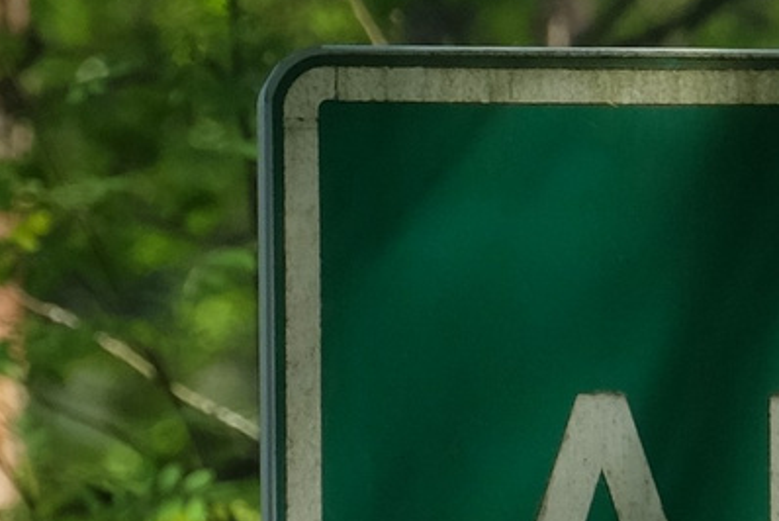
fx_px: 44109
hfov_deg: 1.0
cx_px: 1049
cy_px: 1157
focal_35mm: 2037
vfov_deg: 0.7
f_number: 7.1
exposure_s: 1/350
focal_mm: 211
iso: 400
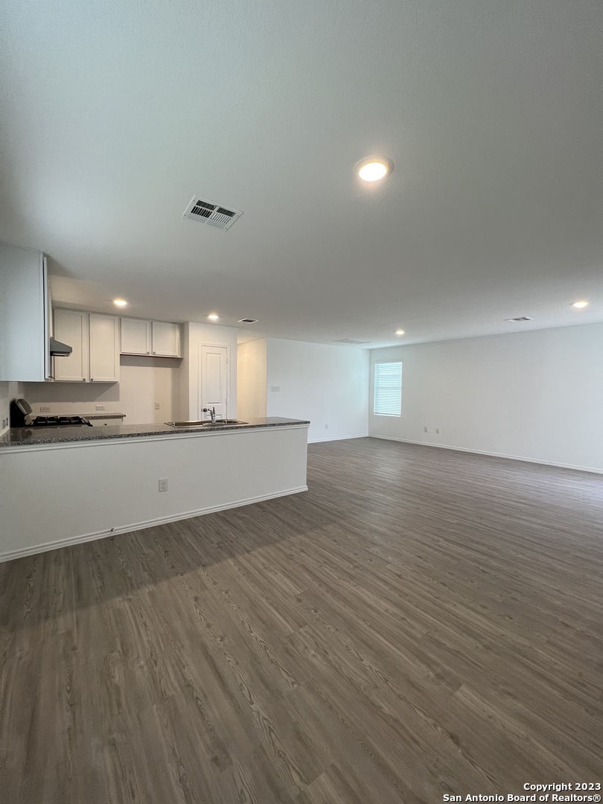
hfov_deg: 89.9
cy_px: 402
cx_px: 302
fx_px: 302
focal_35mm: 13
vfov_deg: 106.2
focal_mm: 1.57
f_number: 1.8
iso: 200
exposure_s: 1/120
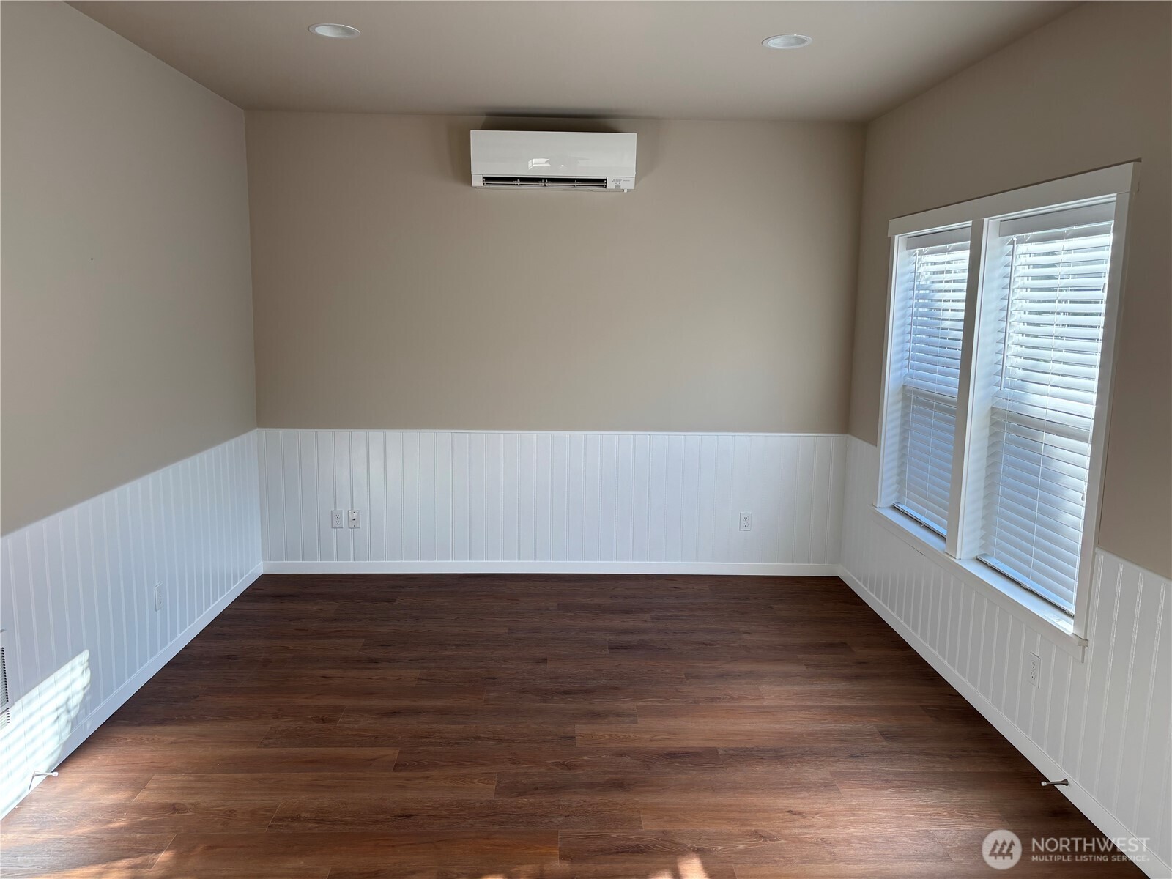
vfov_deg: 53.1
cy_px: 440
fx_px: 880
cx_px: 586
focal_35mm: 26
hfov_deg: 67.3
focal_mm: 5.96
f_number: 1.6
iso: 50
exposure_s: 1/165
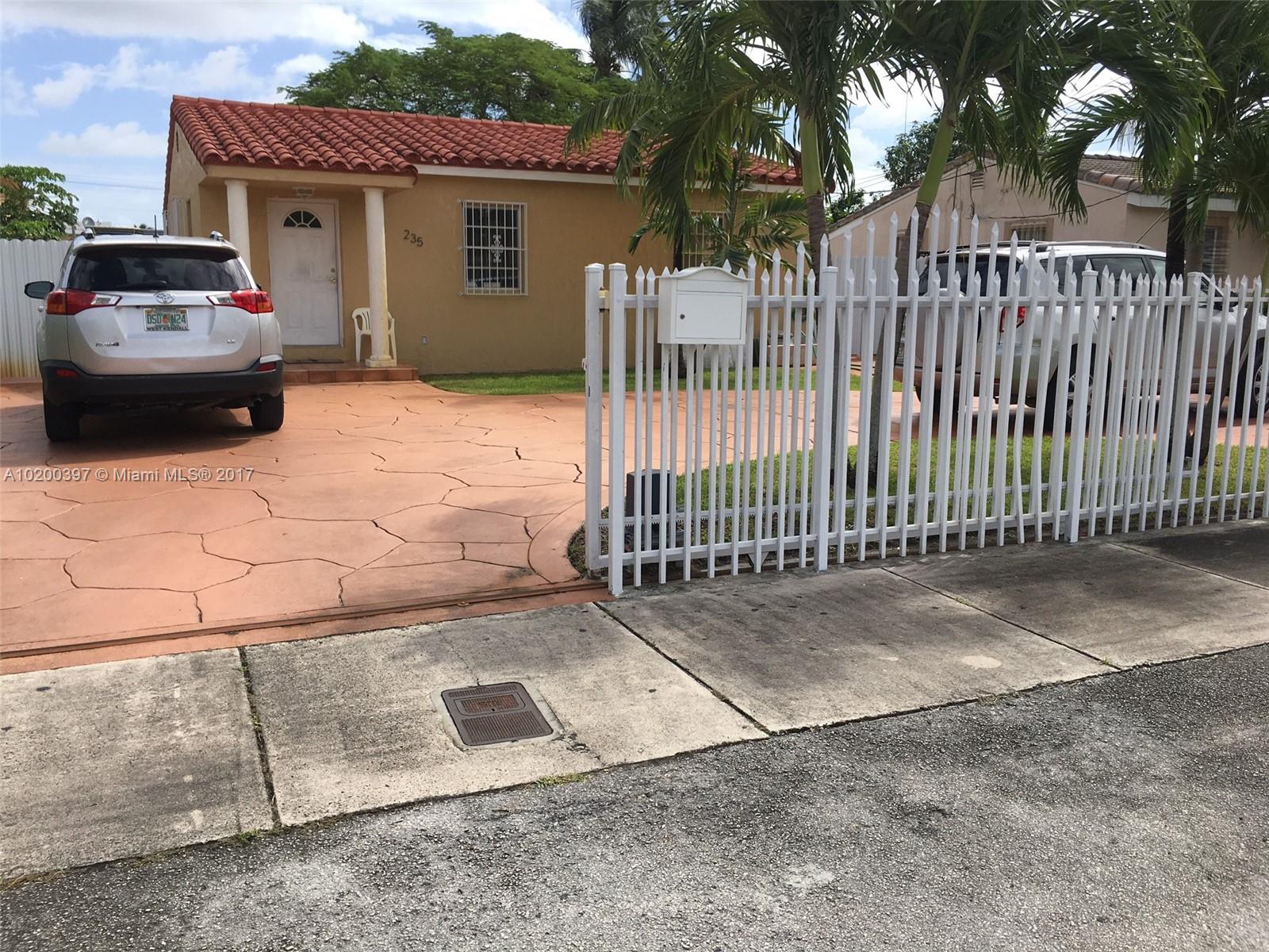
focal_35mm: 29
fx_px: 1063
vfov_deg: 48.2
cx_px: 634
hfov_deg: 61.7
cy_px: 476
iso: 25
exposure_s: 1/1326
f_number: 2.2
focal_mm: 4.15
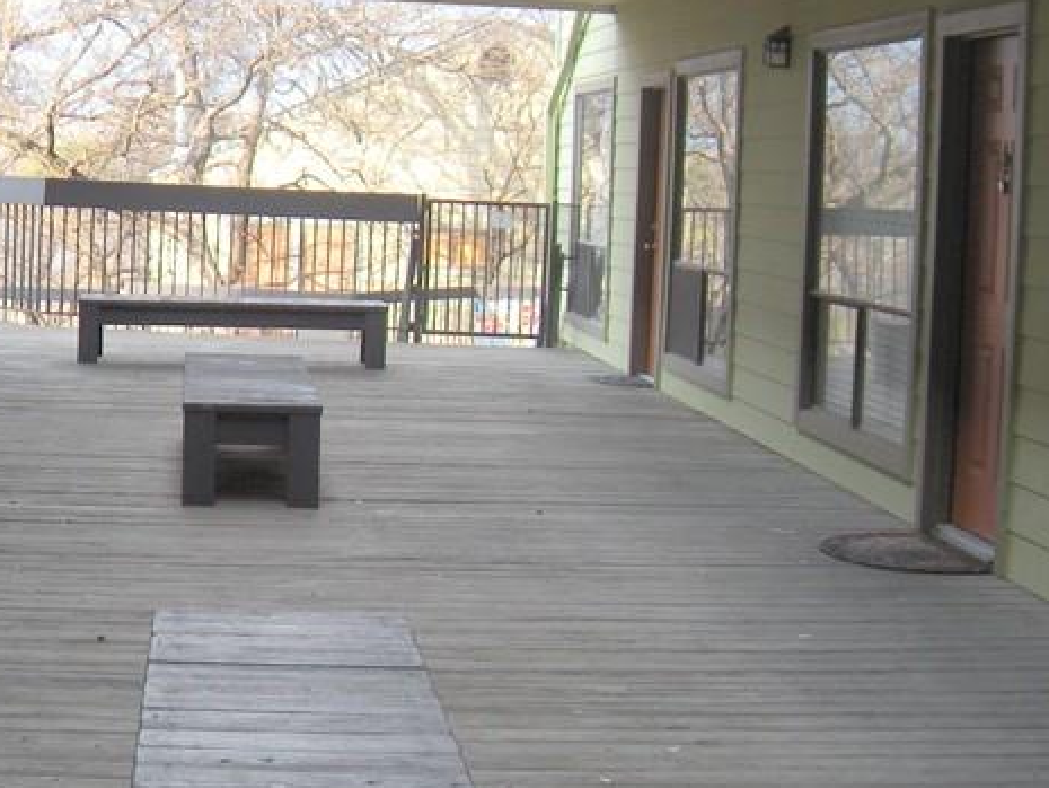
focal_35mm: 77
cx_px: 221
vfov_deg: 19.1
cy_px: 348
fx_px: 2334
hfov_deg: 24.9
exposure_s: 1/61.1
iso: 64
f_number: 3.8
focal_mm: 5.9
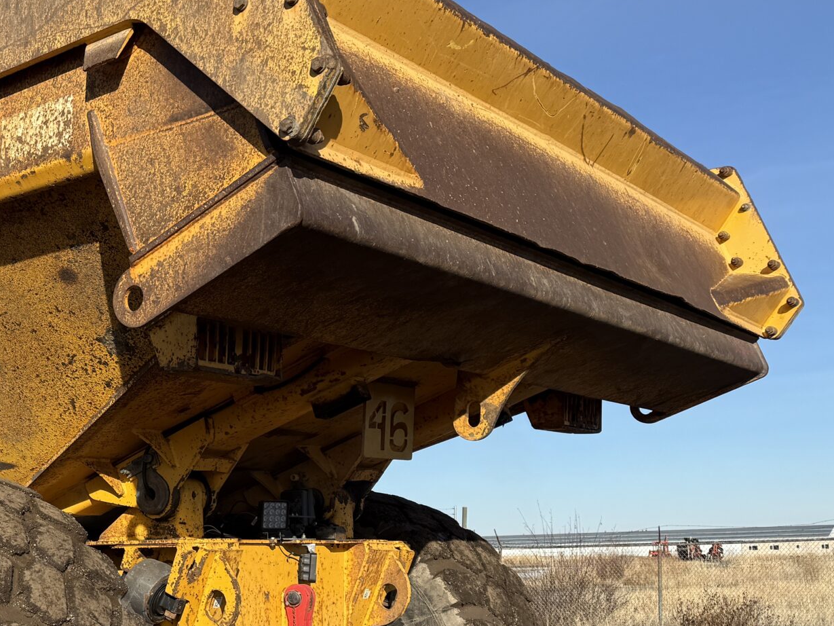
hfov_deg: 34.5
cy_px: 472
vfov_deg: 28.7
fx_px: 1205
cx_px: -14
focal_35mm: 50
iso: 80
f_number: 1.78
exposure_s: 1/4167
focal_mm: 6.76
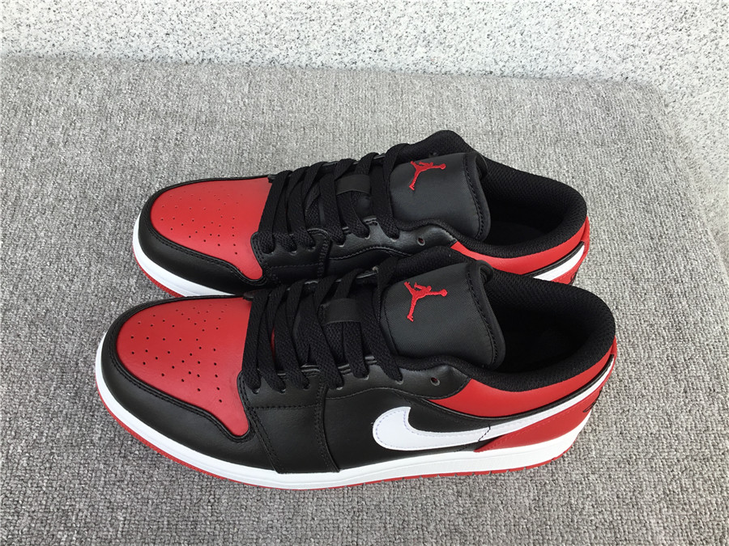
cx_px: 364
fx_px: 653
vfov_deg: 45.4
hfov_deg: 58.4
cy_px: 273
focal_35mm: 31
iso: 25
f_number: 2.4
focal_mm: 3.3
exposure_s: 1/193
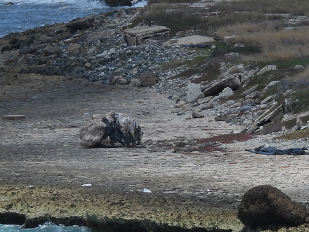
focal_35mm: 1535
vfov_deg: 1.0
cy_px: 92
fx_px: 13699
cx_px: 67
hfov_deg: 1.3
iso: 100
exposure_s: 1/1000
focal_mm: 98.1
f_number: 5
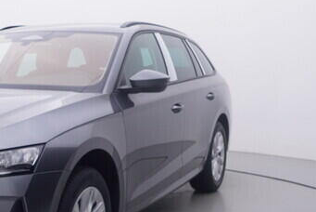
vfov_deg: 20.2
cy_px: 129
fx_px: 593
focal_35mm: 68
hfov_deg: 28.4
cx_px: 15
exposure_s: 1/80
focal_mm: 15
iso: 200
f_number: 5
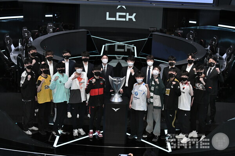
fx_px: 457
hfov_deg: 28.8
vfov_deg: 19.5
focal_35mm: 70
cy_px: 78
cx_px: 118
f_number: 5.6
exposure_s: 1/320
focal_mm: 70
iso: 3200
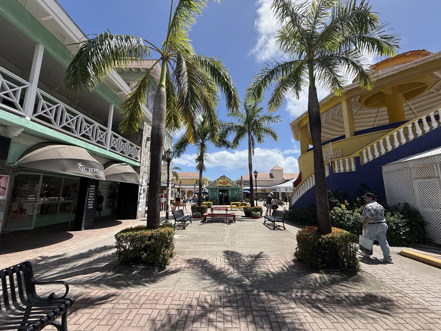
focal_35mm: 14
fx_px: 178
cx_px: 220
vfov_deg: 85.7
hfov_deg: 102.1
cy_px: 166
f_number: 2.2
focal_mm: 2.22
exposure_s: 1/2506
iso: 50
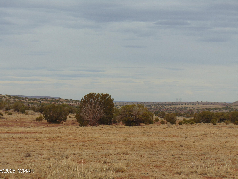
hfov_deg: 18.2
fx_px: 743
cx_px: 119
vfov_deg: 13.7
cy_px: 90
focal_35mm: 108
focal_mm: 19.4
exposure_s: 1/800
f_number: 3.9
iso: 80
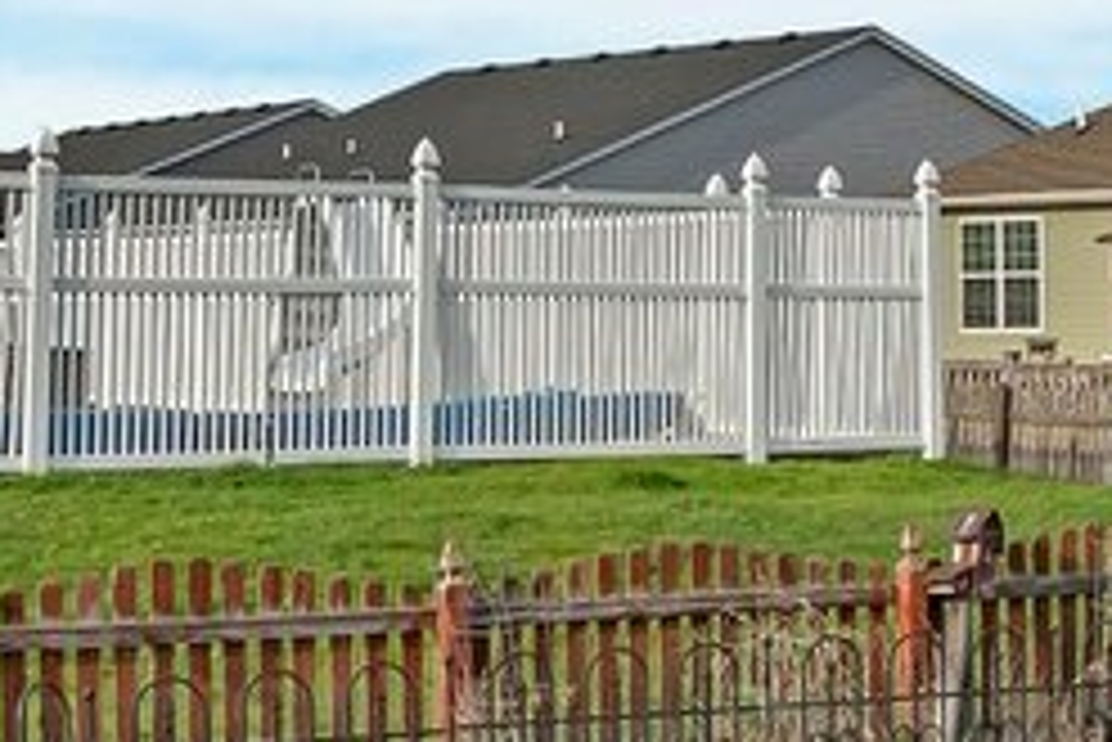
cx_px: 1362
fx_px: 3245
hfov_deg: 18.4
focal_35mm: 105
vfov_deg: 13.1
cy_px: 324
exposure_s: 1/400
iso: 640
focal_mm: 16
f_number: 9
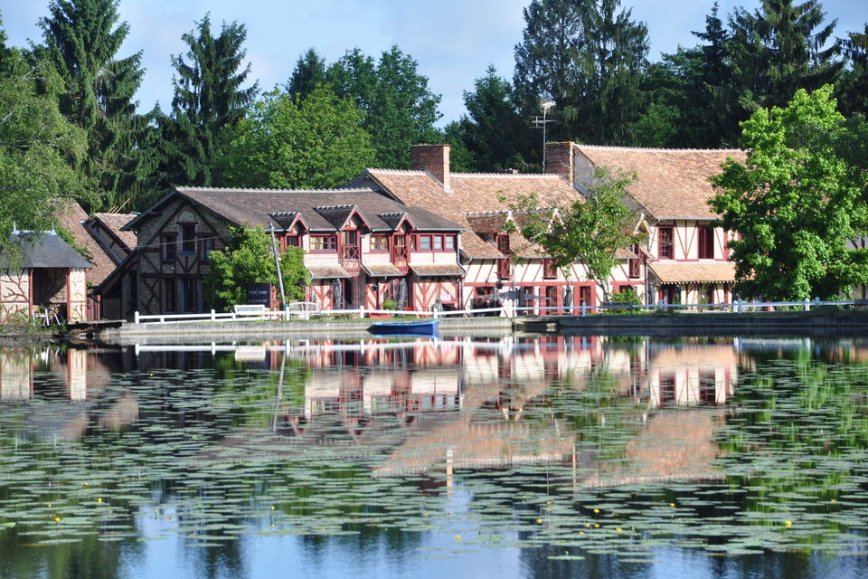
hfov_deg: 13.0
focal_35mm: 158
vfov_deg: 8.7
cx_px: 434
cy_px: 290
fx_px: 3797
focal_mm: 105
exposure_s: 1/200
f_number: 10
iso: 200
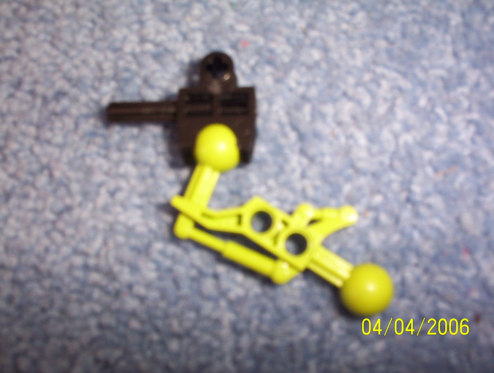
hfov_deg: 47.8
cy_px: 186
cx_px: 247
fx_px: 558
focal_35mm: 39
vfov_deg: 37.0
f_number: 4.5
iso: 140
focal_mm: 6
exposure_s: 1/30
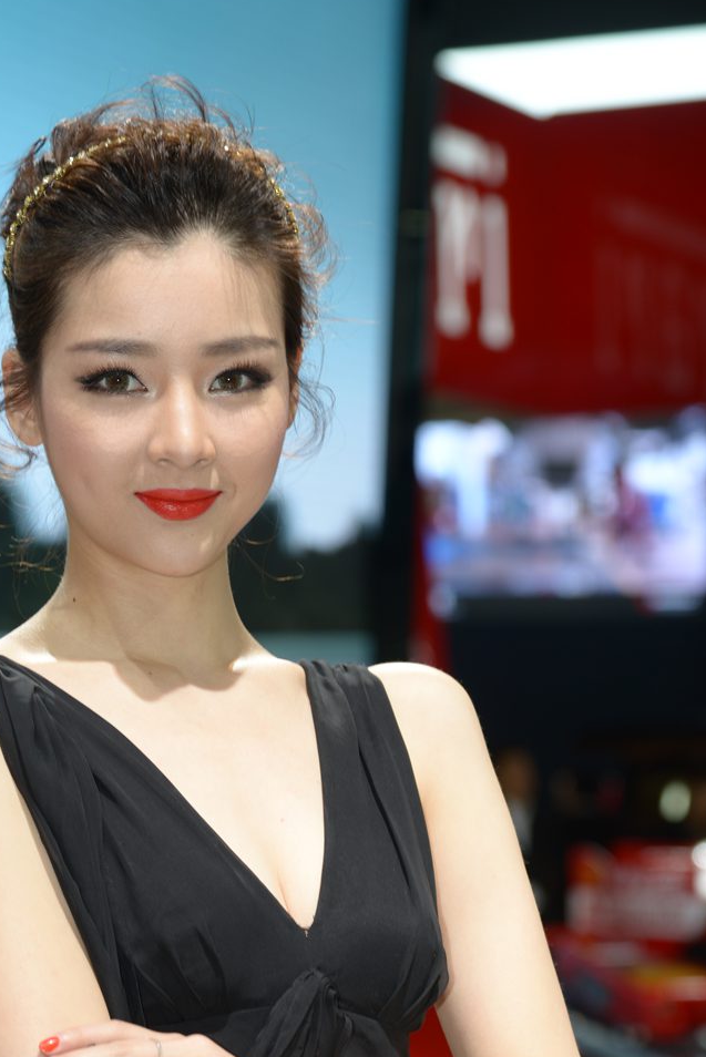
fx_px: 5671
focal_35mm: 193
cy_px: 781
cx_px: 215
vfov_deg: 10.6
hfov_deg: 7.1
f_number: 5.6
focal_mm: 120
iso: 200
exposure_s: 1/60
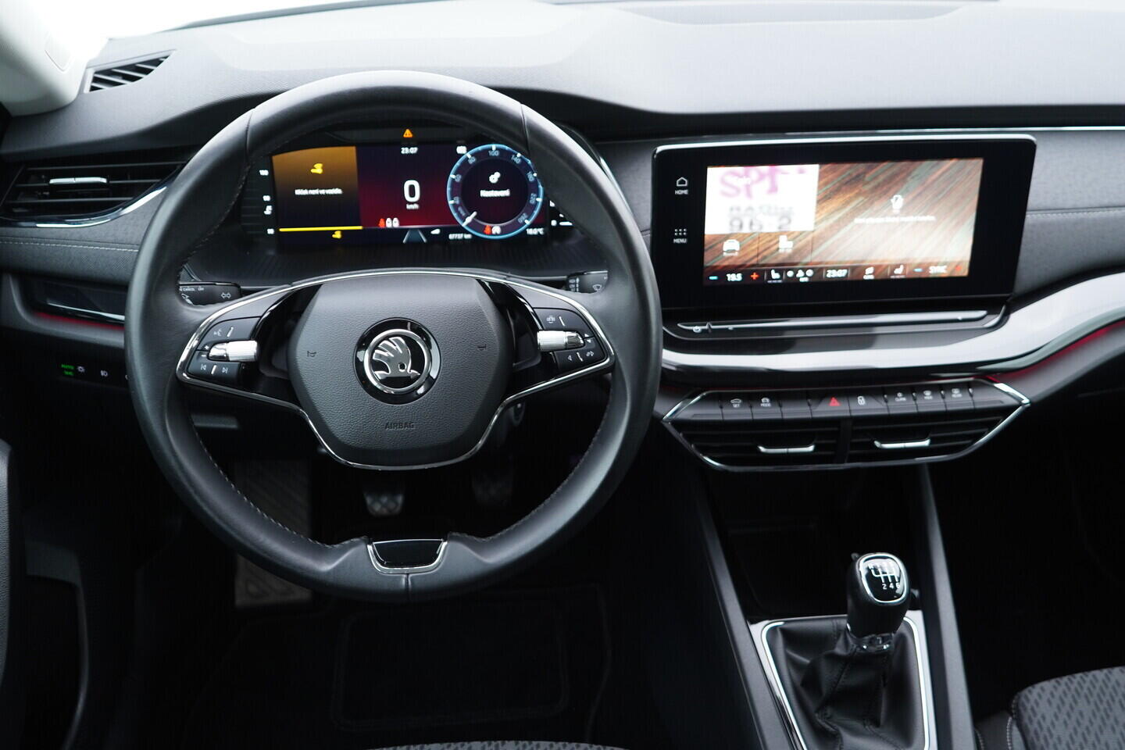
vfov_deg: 36.9
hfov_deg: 53.1
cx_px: 562
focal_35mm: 36
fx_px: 1125
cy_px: 375
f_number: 2.8
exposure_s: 1/40
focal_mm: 24
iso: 400
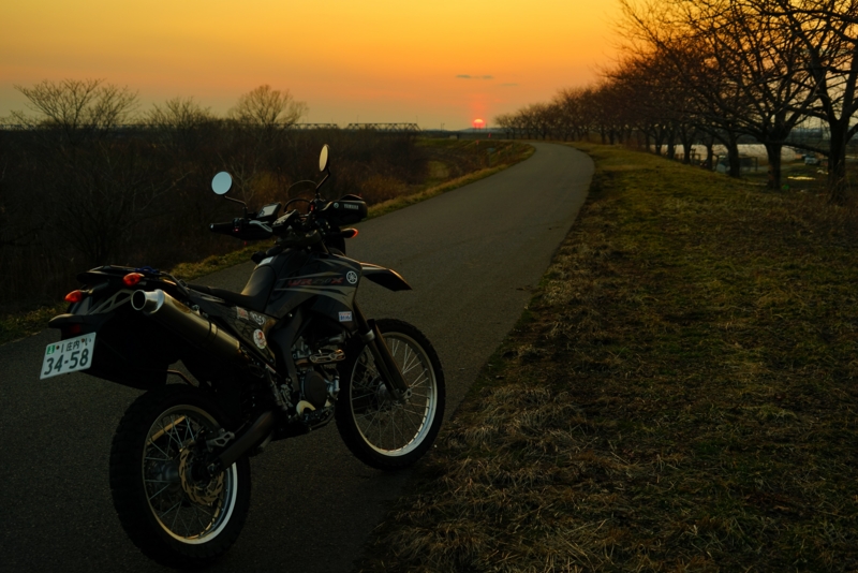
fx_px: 1121
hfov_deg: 41.9
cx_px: 429
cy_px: 286
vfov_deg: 28.7
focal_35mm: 47
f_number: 5.6
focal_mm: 47
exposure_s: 1/80
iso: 100
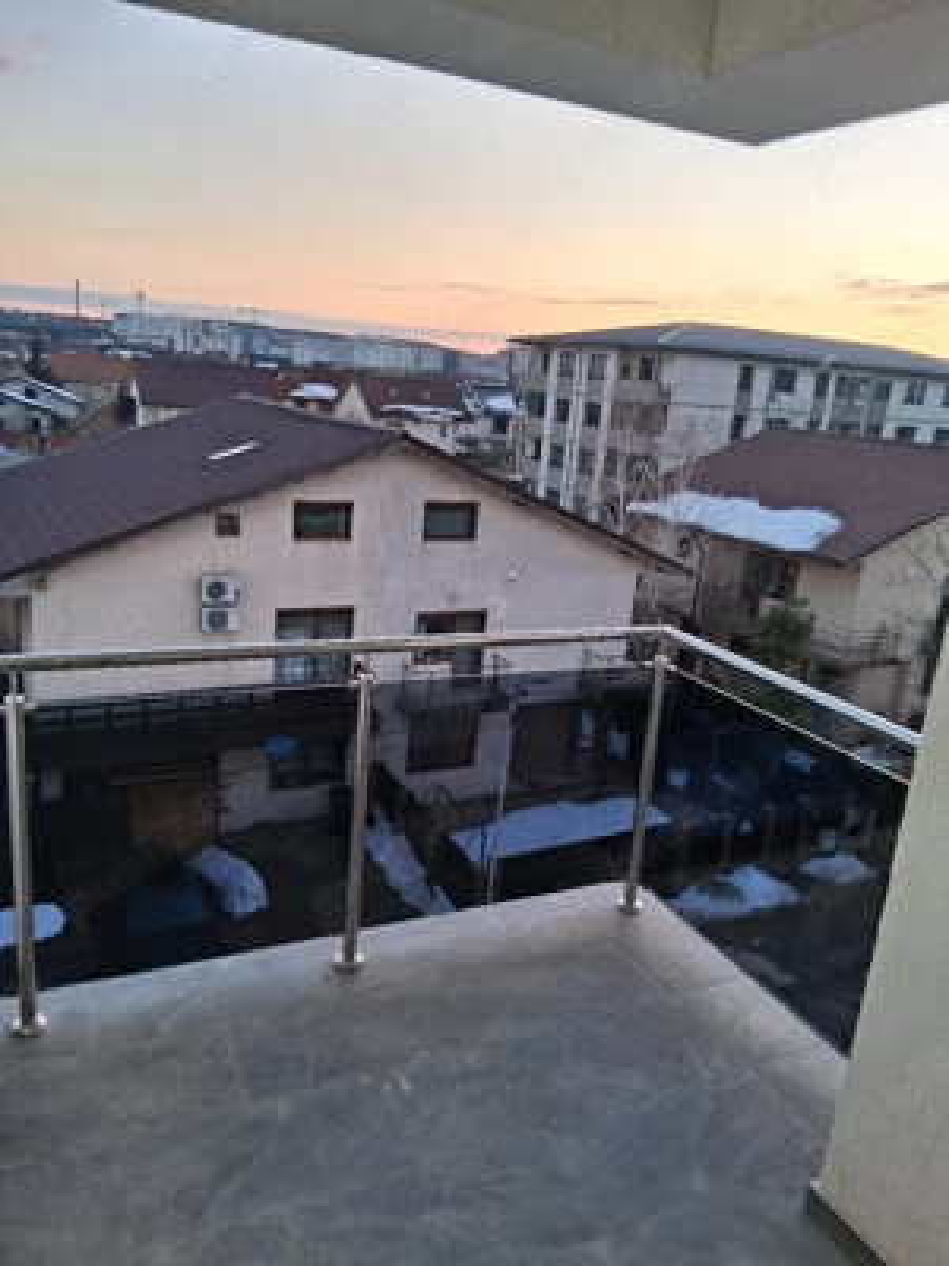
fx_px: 950
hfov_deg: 53.1
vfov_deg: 67.3
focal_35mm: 26
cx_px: 474
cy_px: 633
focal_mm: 3.98
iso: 40
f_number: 1.8
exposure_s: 1/100
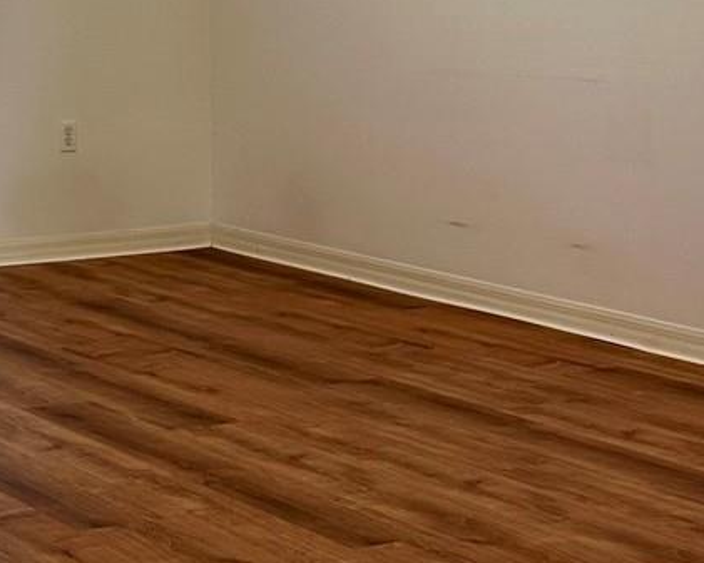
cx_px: -433
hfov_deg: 18.4
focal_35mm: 89
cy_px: 2
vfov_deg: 16.9
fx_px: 1855
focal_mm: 6.86
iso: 125
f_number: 1.78
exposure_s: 1/120
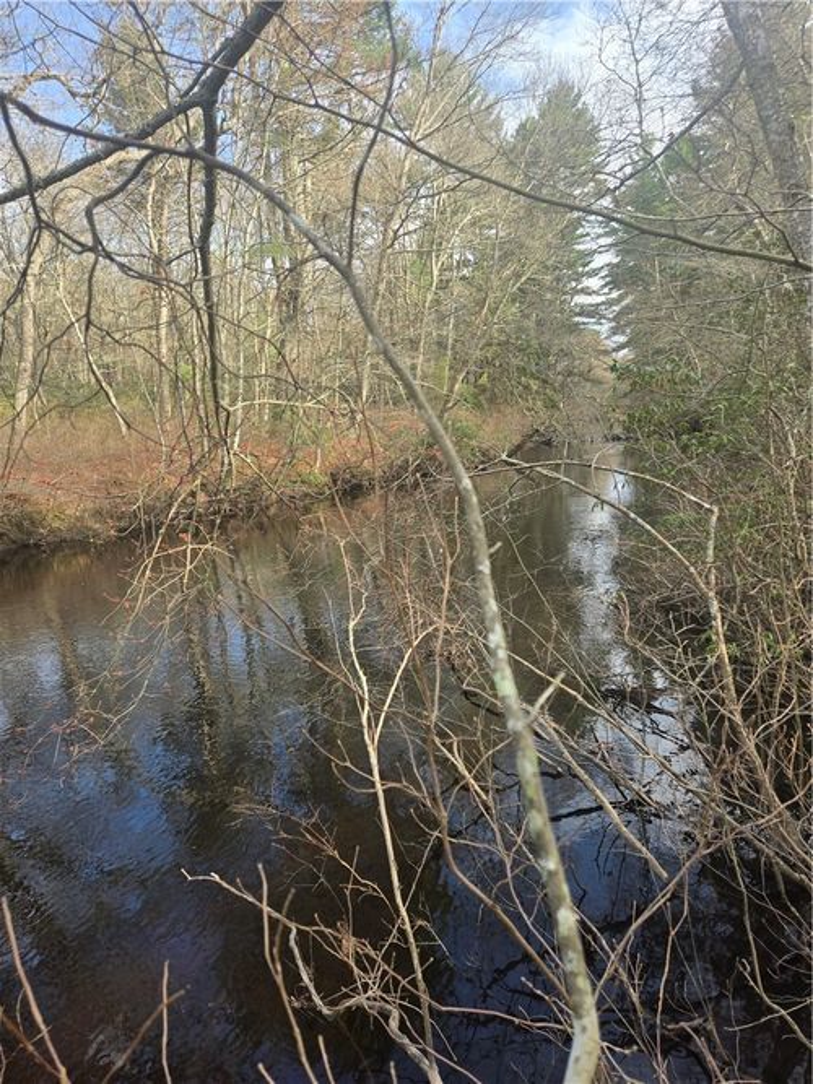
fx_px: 720
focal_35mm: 23
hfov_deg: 58.9
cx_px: 406
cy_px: 542
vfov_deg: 73.9
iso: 25
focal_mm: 5.4
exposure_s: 1/316
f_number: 1.8
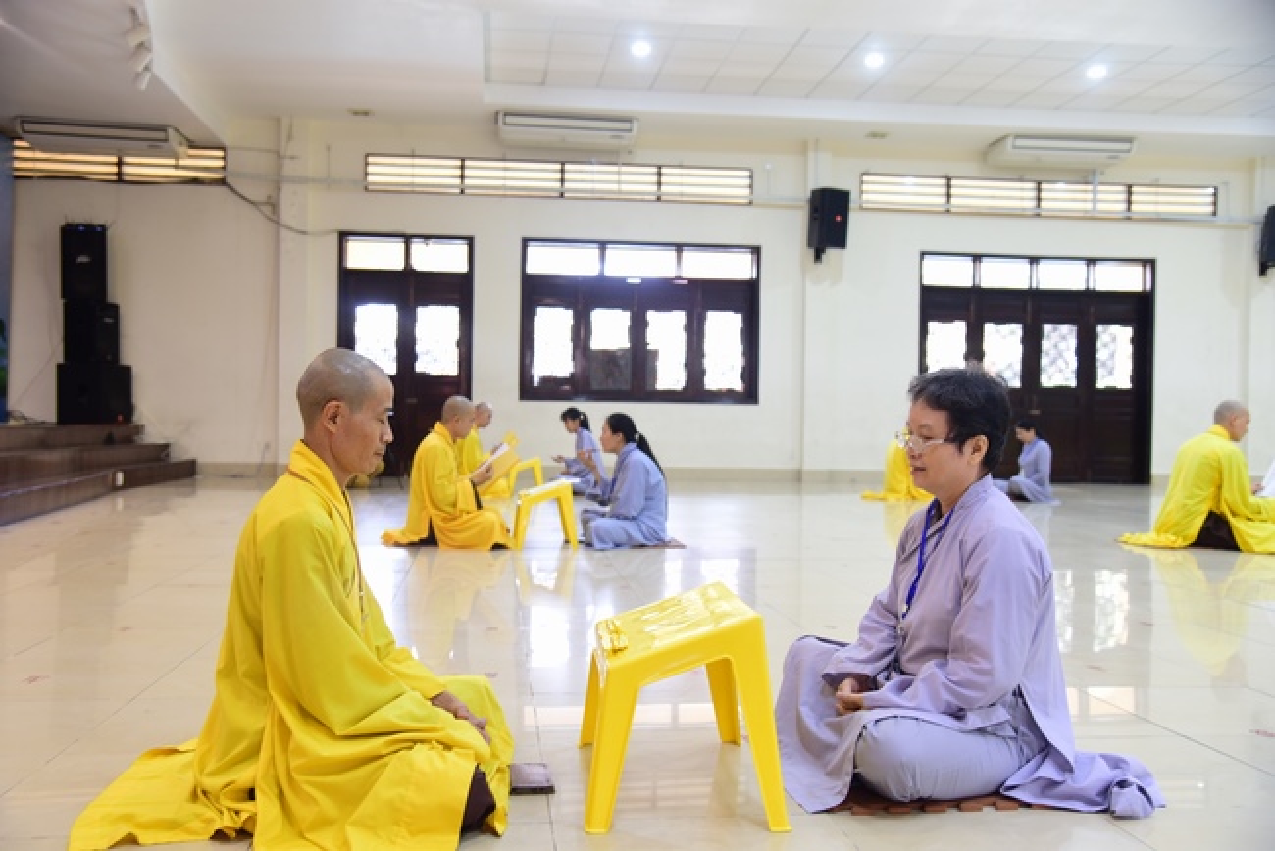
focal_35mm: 32
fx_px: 1134
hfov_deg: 58.7
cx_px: 638
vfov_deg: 41.2
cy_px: 426
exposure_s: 1/25
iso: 800
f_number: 4
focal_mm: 32
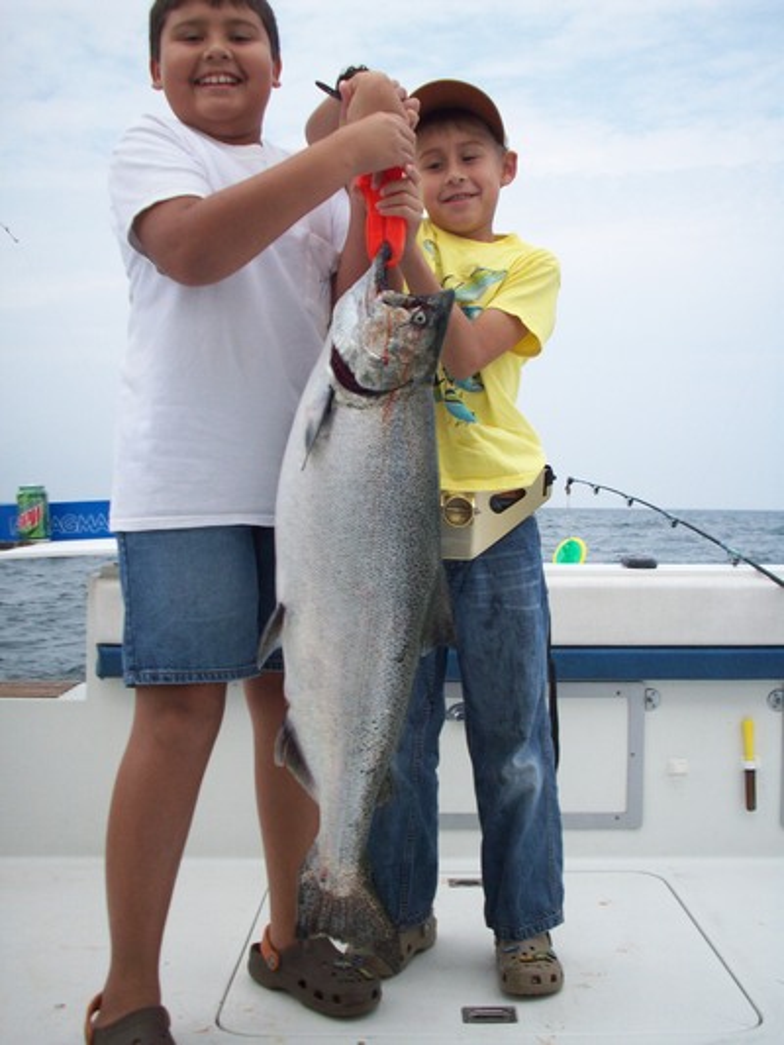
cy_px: 522
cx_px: 392
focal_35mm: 37
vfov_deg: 50.1
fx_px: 1117
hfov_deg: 38.7
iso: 80
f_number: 5.6
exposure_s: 1/222
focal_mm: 6.2
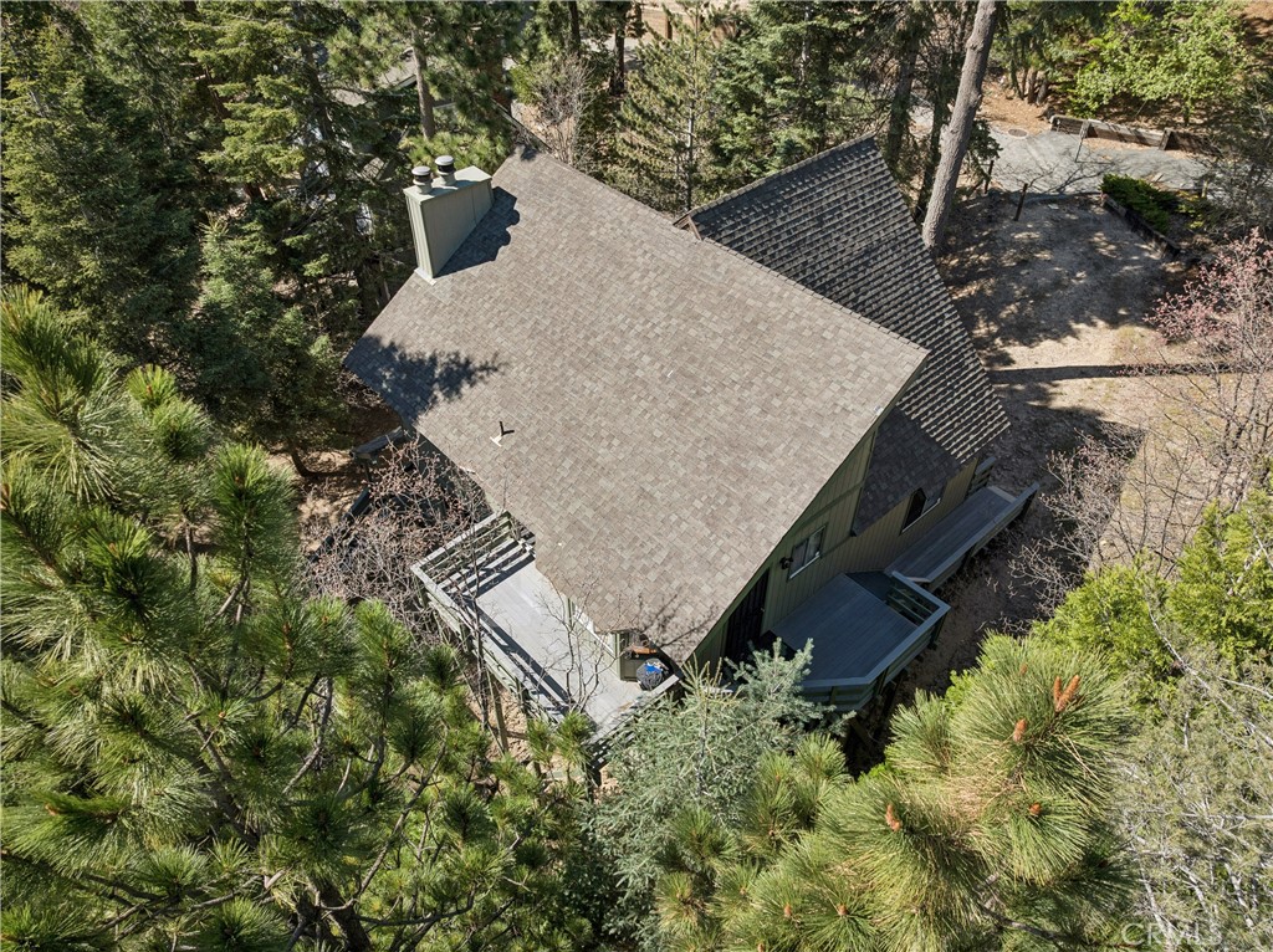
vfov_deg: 56.7
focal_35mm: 24
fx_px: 882
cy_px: 476
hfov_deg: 71.6
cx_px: 636
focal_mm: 12.3
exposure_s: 1/30
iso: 100
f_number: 2.8
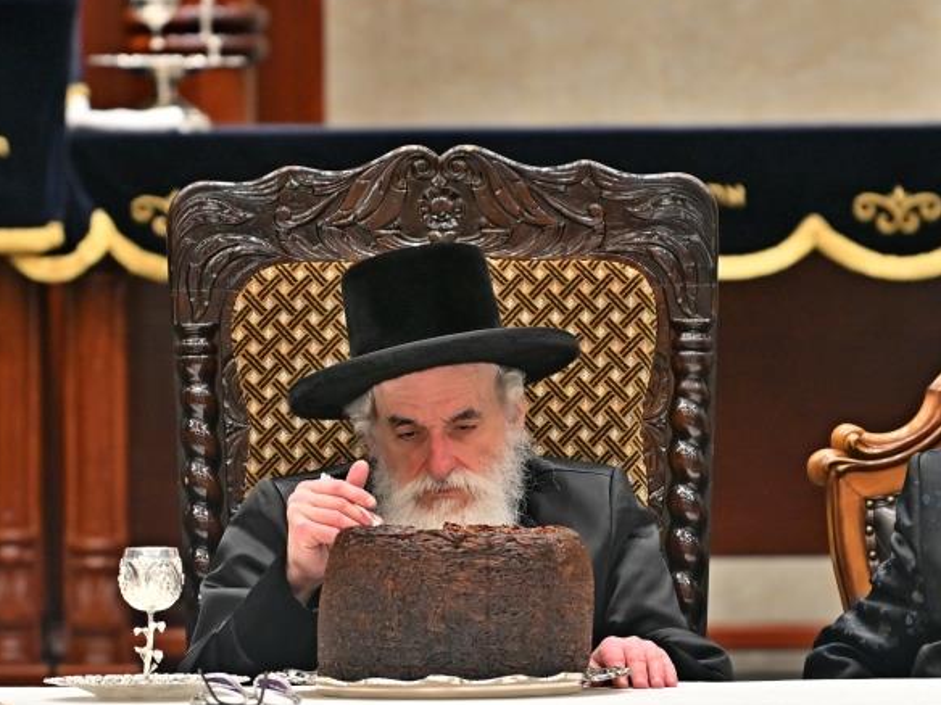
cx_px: 401
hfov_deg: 3.9
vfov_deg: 2.9
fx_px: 13755
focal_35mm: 506
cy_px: 438
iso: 320
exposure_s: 1/400
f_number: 2.8
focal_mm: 200
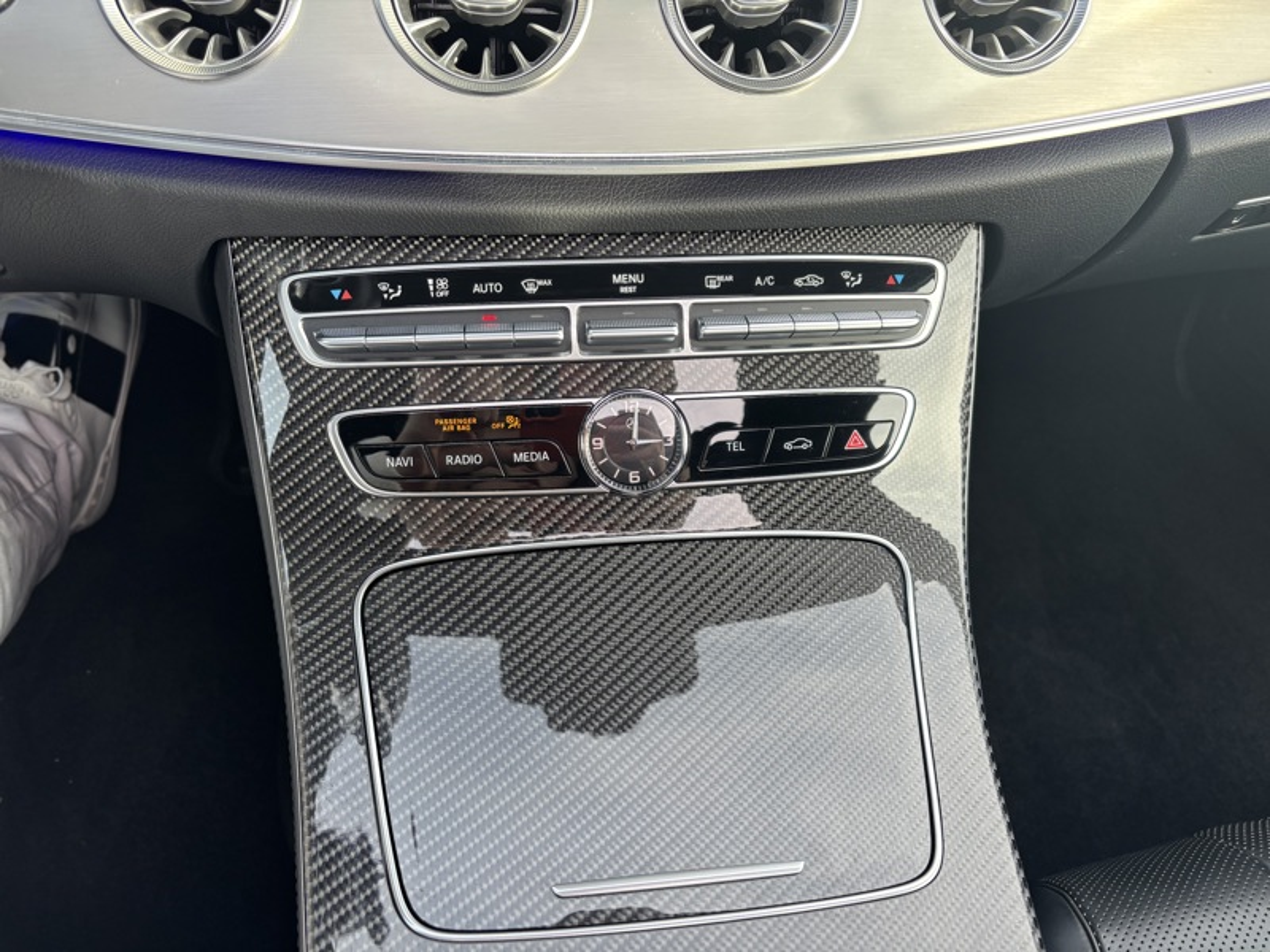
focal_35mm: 26
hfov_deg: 67.3
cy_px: 476
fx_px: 954
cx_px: 635
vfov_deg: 53.1
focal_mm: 5.96
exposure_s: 1/113
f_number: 1.6
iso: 64
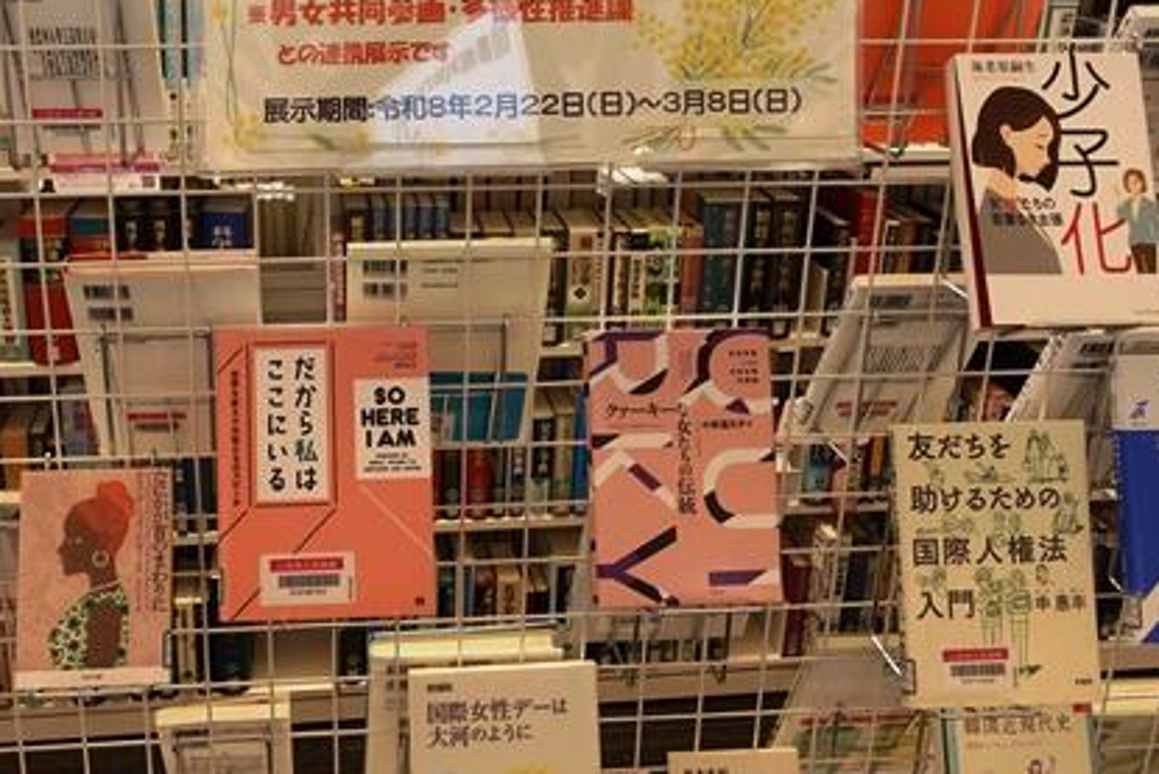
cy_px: 275
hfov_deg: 51.0
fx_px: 1192
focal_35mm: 37
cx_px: 391
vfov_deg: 35.7
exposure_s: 1/30
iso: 200
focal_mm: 8.8
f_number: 3.5
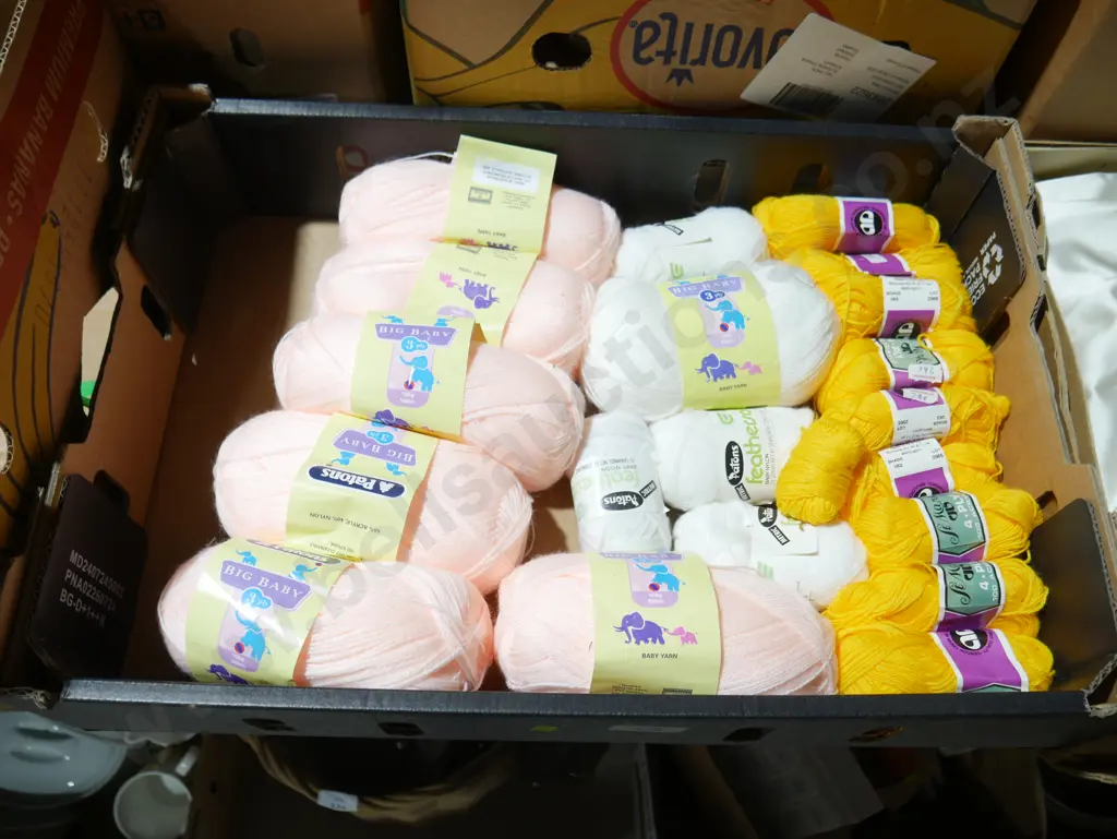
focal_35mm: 28
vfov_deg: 49.8
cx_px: 558
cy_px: 420
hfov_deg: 63.4
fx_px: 904
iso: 250
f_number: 4
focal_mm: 14
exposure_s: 1/60
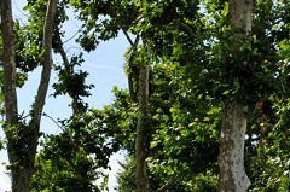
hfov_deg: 15.7
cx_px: 219
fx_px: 1045
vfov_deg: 10.5
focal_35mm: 130
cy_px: 167
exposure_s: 1/400
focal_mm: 32
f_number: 10
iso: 200
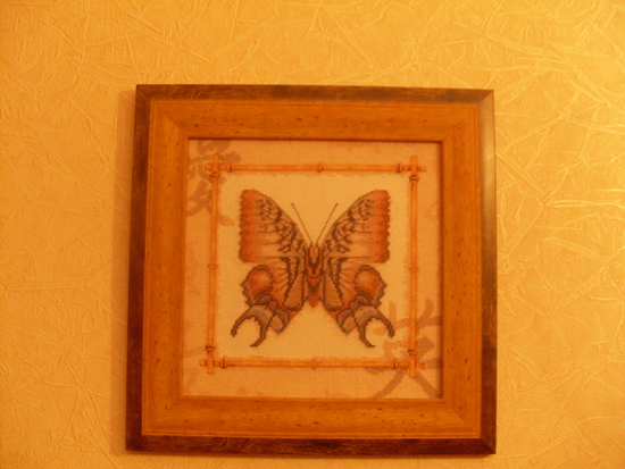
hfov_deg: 49.0
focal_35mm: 38
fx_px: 686
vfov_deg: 37.7
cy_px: 234
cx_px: 312
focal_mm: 6.3
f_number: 2.8
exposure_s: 1/10
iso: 200
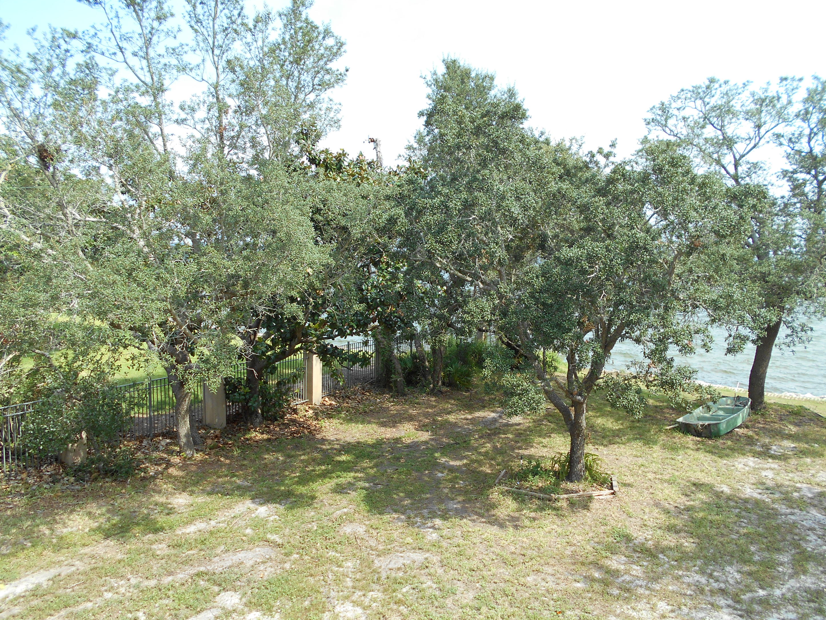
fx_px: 644
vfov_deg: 51.4
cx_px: 419
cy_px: 316
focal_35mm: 27
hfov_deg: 65.3
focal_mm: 4.6
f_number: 3.2
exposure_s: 1/320
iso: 80
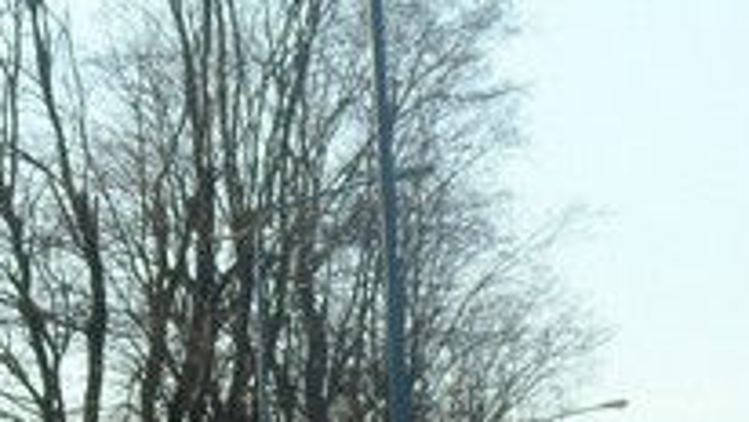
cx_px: 280
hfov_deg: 8.4
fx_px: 5105
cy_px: 733
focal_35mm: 257
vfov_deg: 4.7
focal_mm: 9.6
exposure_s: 1/250
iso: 80
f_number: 4.3
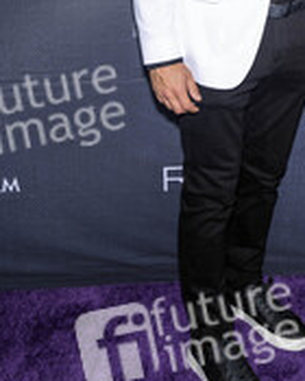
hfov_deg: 24.2
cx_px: 251
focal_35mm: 62
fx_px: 700
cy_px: 9
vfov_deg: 28.7
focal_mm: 29
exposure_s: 1/200
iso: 800
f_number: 5.6
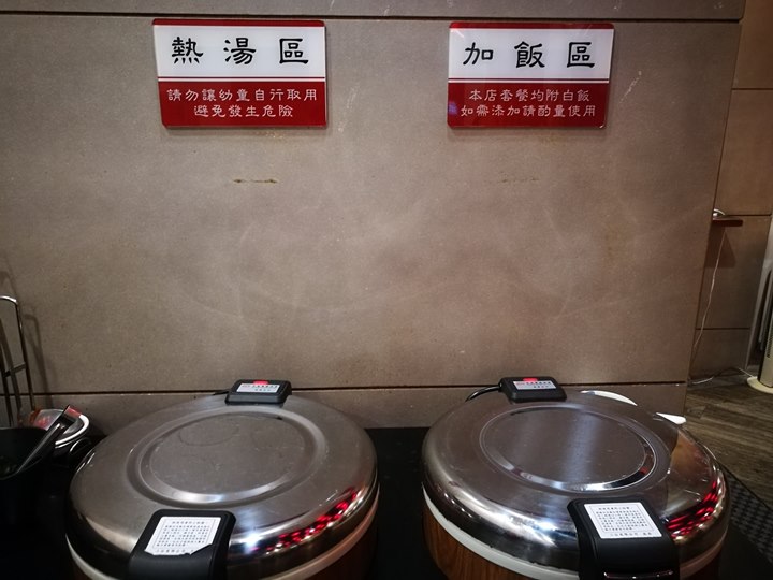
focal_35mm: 27
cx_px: 386
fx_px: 603
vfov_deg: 51.4
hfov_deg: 65.3
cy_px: 290
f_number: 2.2
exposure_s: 1/17.1
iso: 1000
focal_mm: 4.5
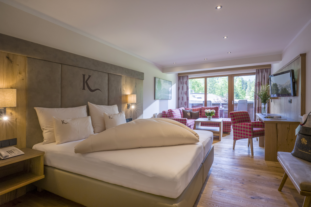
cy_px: 104
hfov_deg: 90.0
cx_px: 156
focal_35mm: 18
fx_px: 155
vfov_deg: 67.4
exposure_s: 1/40
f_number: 8
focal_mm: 18
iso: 400
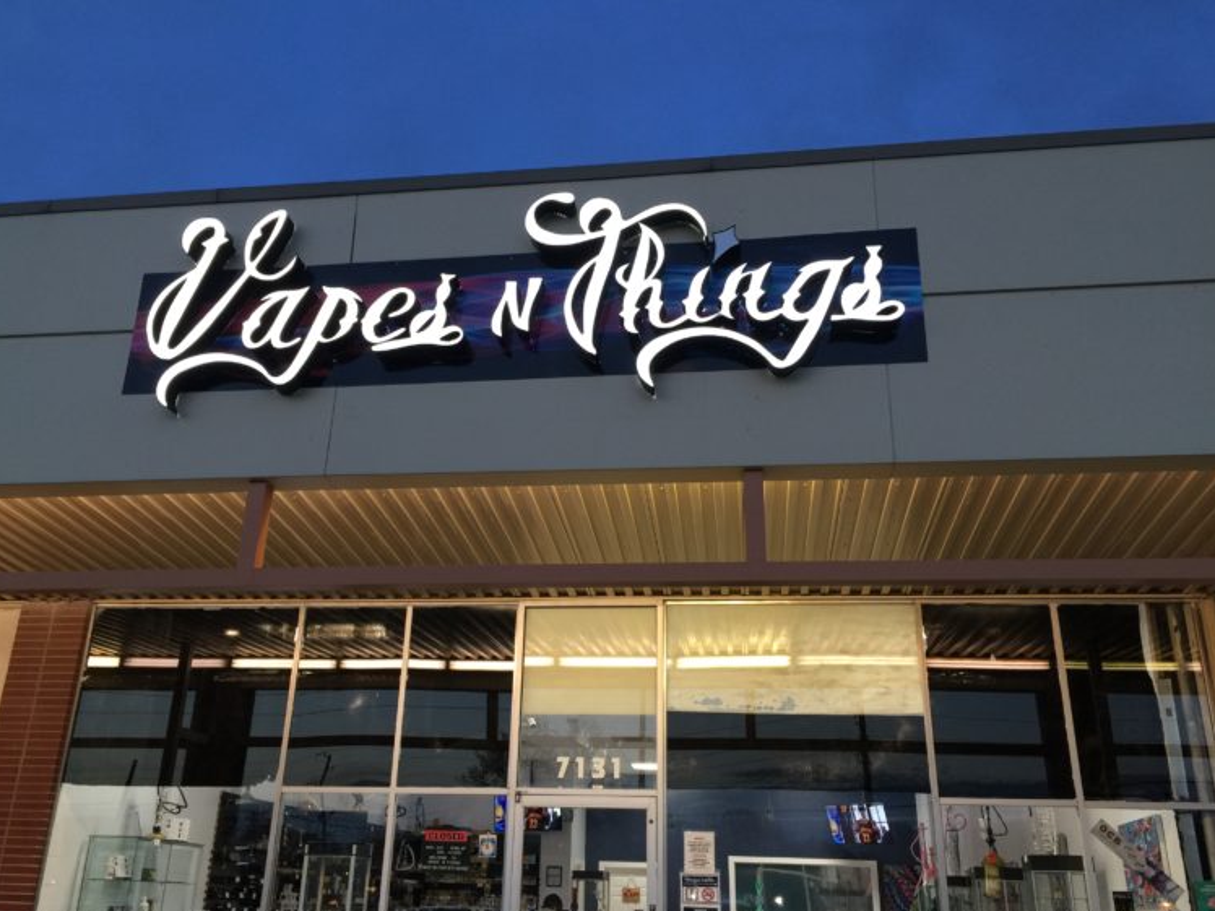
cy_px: 474
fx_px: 1088
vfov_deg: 45.4
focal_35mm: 31
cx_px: 580
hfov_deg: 58.3
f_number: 2.2
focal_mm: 4.15
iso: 32
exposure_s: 1/15
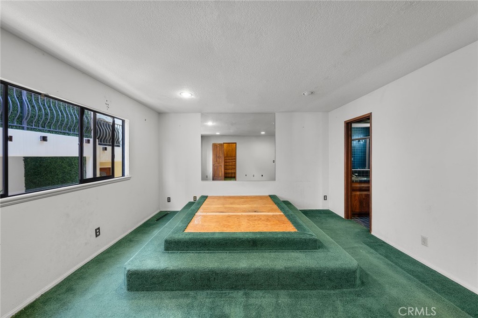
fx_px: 159
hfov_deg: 112.6
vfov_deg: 90.0
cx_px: 239
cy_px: 159
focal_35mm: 12
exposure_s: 3.2
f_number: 8
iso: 160
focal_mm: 12
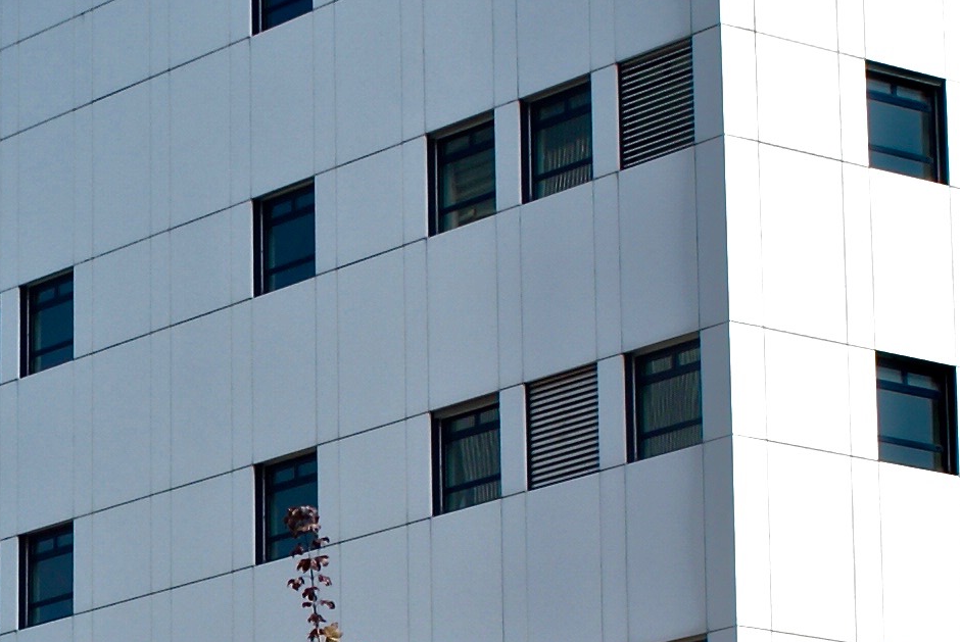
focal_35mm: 173
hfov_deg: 11.7
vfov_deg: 7.9
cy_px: 684
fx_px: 4618
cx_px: -152
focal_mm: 28
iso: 100
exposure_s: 1/160
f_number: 11
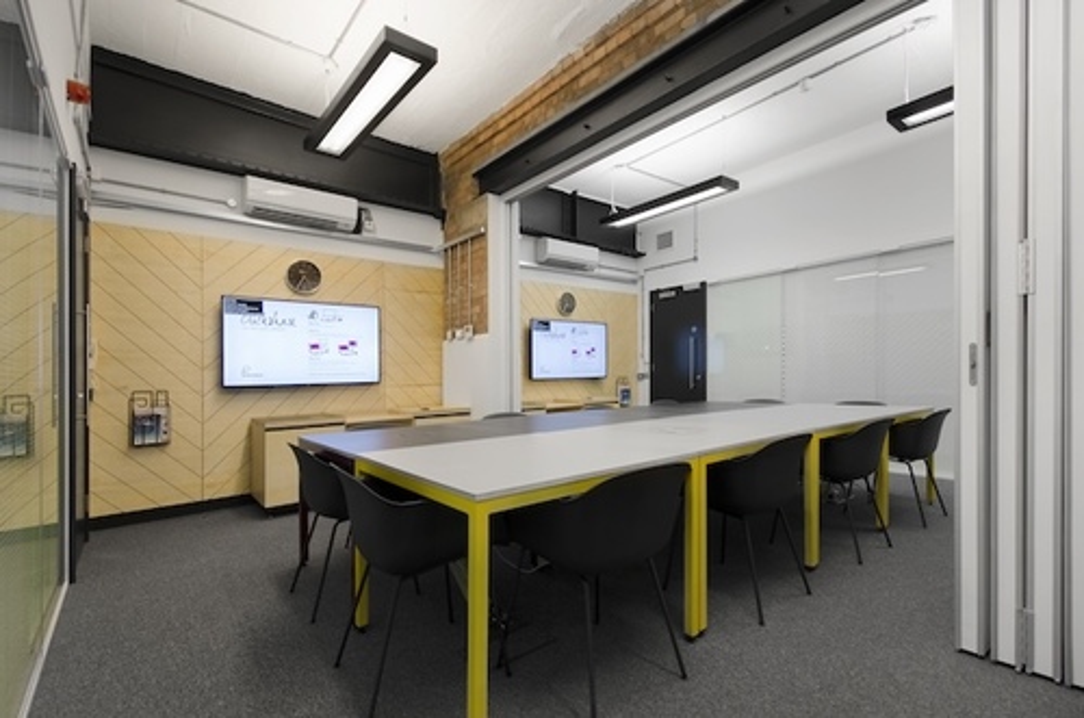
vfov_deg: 71.8
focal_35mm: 16
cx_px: 542
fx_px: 496
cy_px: 359
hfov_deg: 95.1
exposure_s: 1/3
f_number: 9
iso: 100
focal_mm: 11
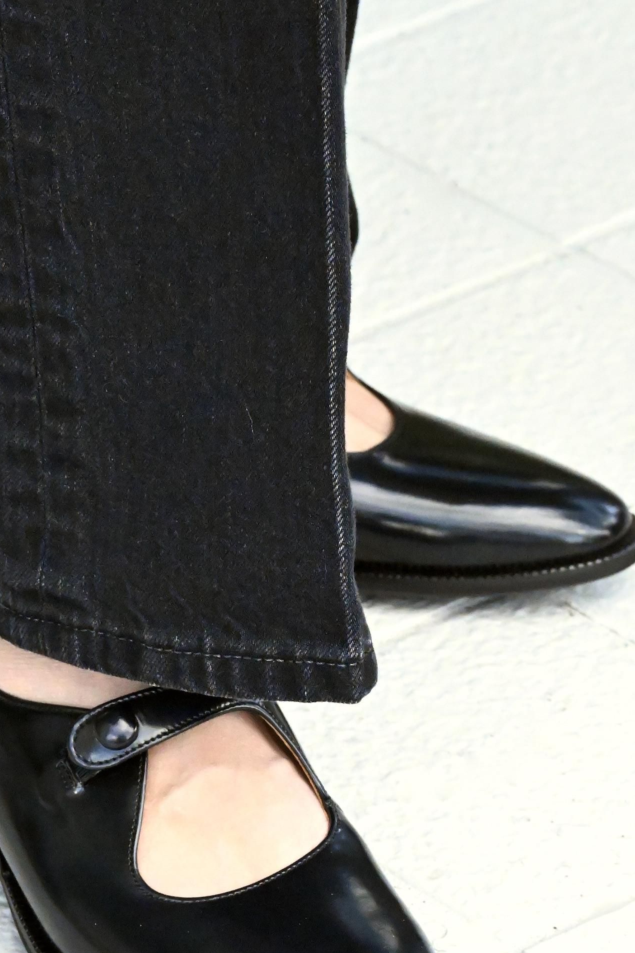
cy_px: 687
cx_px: 220
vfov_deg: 8.5
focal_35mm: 241
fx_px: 6375
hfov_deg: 5.7
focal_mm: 110
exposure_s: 1/1600
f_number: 10
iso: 12800
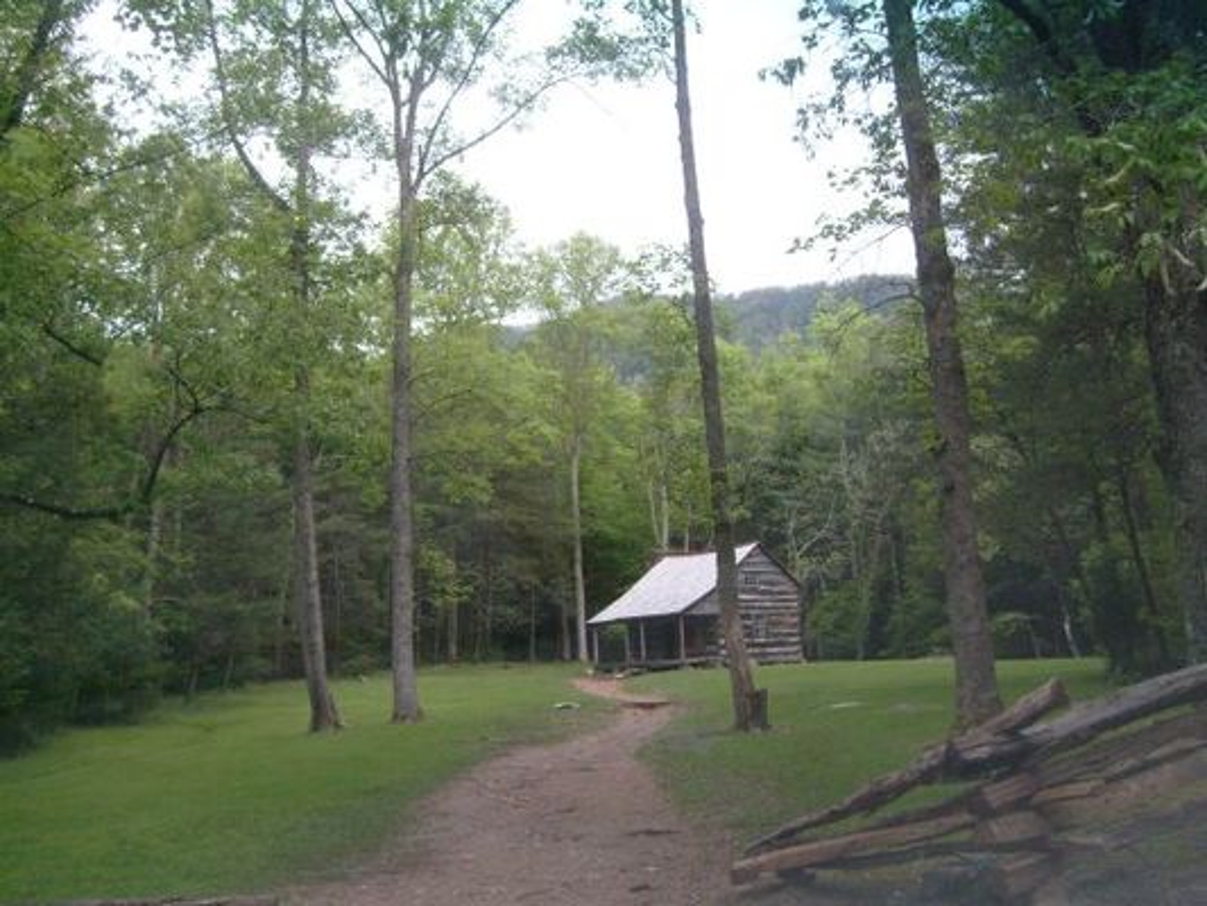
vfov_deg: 40.7
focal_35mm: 35
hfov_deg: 52.6
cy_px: 453
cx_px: 604
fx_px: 1221
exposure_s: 1/45
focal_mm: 5.8
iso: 160
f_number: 2.8
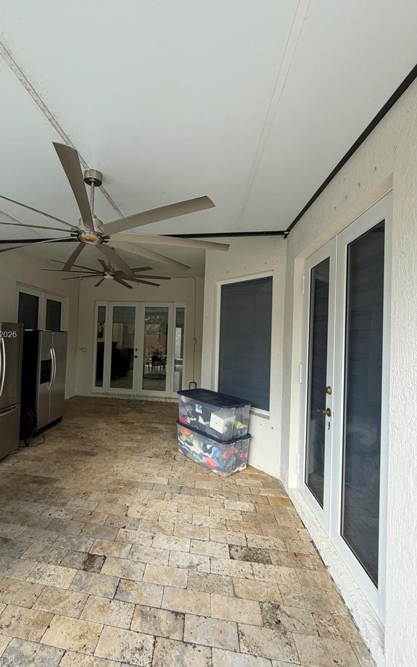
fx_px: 273
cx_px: 166
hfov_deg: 73.9
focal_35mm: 15
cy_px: 335
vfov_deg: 101.5
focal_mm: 2.22
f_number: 2.2
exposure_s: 1/121
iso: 64
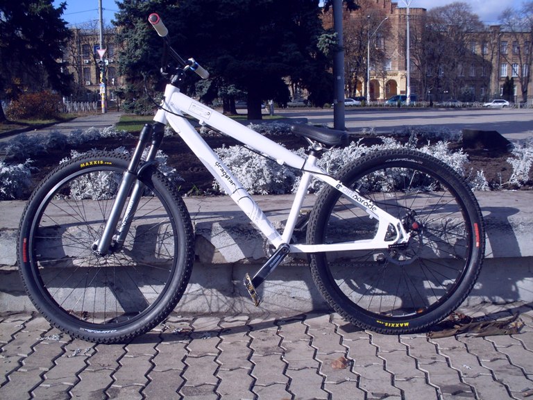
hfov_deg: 49.0
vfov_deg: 37.7
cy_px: 200
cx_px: 266
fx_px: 585
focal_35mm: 38
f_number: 8.4
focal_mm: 6.3
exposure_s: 1/250
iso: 100
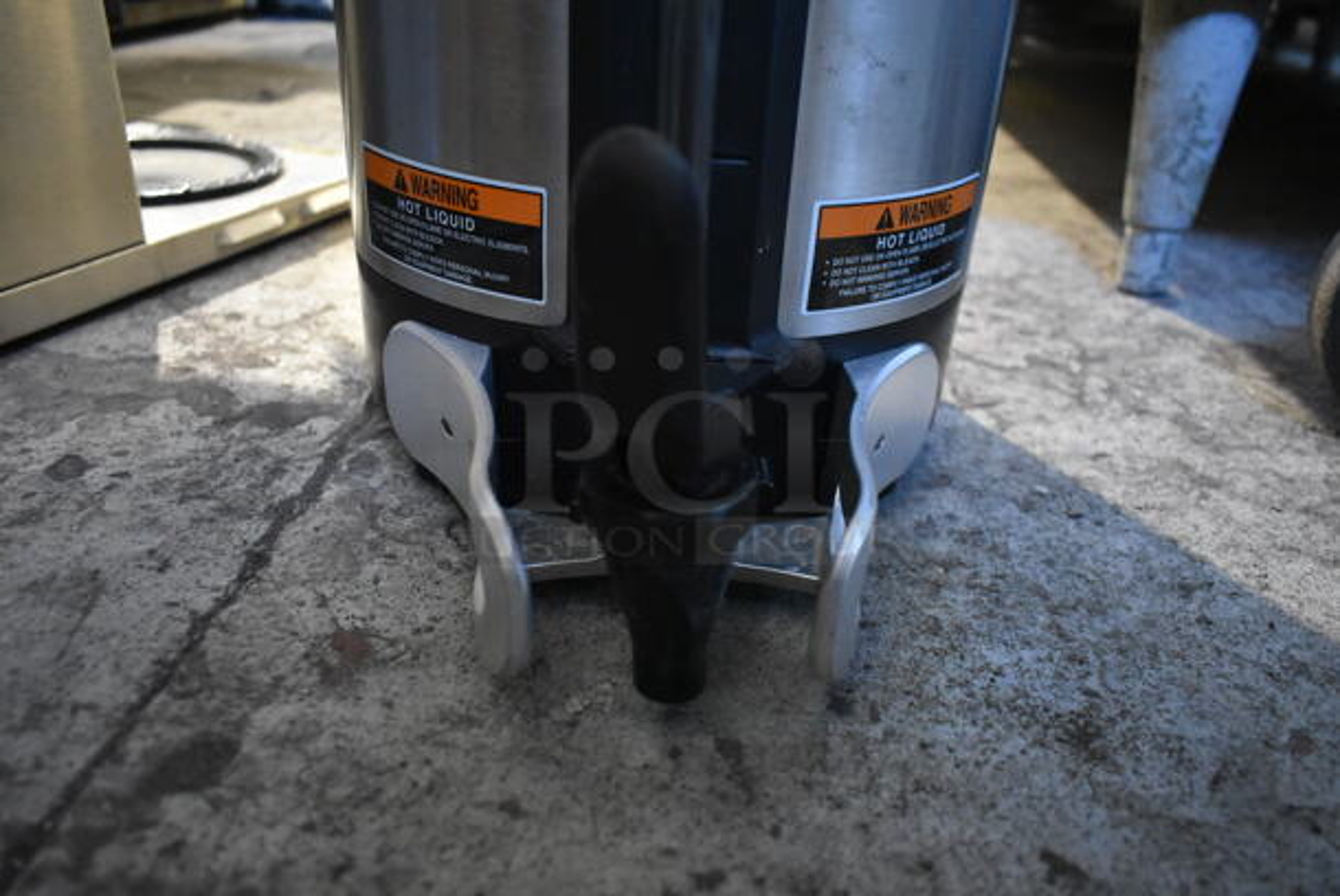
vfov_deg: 48.0
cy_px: 448
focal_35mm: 27
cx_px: 670
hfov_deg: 67.3
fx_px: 1006
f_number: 3.5
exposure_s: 1/30
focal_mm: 18
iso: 4500
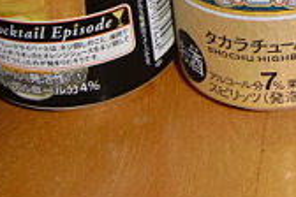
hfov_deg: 23.2
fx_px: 666
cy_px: -86
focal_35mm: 81
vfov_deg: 15.7
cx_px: 343
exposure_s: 1/15
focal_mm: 5.2
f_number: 7.9
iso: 64
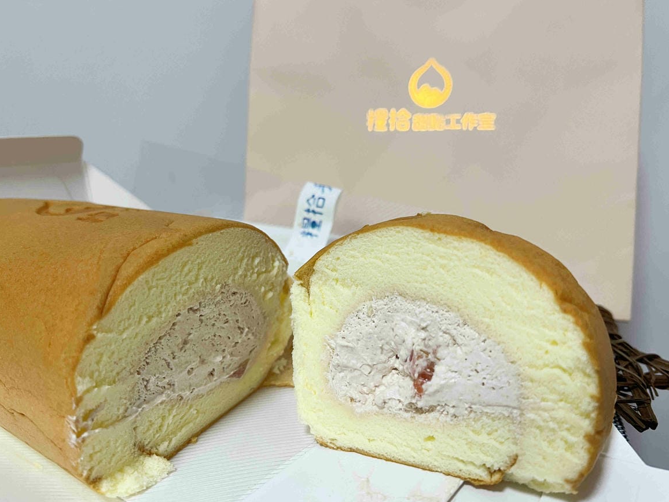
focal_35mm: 27
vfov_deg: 51.4
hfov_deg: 65.3
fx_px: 522
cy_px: 248
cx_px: 345
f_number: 1.5
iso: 100
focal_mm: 5.7
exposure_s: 1/60
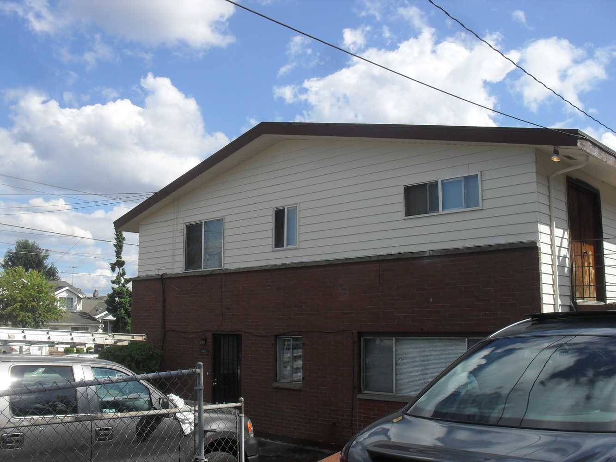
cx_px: 308
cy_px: 231
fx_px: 623
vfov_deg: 40.7
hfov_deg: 52.6
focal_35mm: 35
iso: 100
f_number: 8.4
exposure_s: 1/180
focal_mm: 6.3
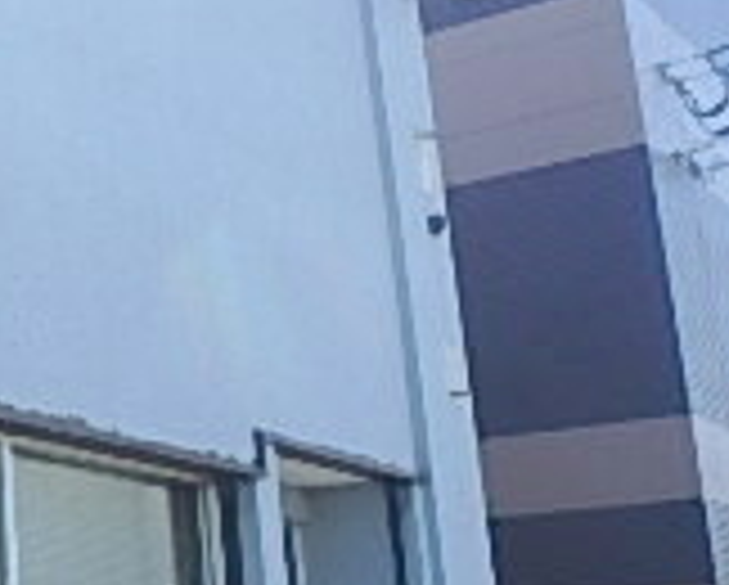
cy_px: 310
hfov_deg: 19.2
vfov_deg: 19.0
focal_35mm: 81
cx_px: -490
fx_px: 1750
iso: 125
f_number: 3.5
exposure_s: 1/500
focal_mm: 3.7
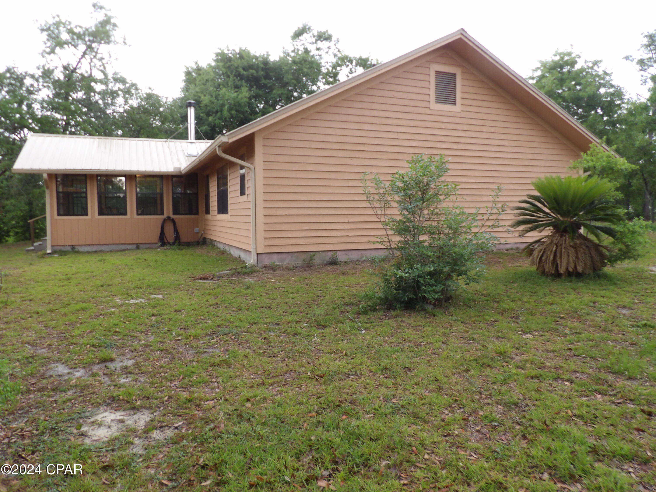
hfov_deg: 71.6
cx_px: 328
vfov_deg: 56.8
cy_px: 246
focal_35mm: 24
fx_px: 455
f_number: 3.2
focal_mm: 4.3
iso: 171
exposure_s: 1/33
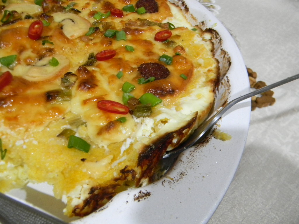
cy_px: 112
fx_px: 242
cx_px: 150
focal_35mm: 28
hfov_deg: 63.4
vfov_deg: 49.7
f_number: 3.5
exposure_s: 1/16.3
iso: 400
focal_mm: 5
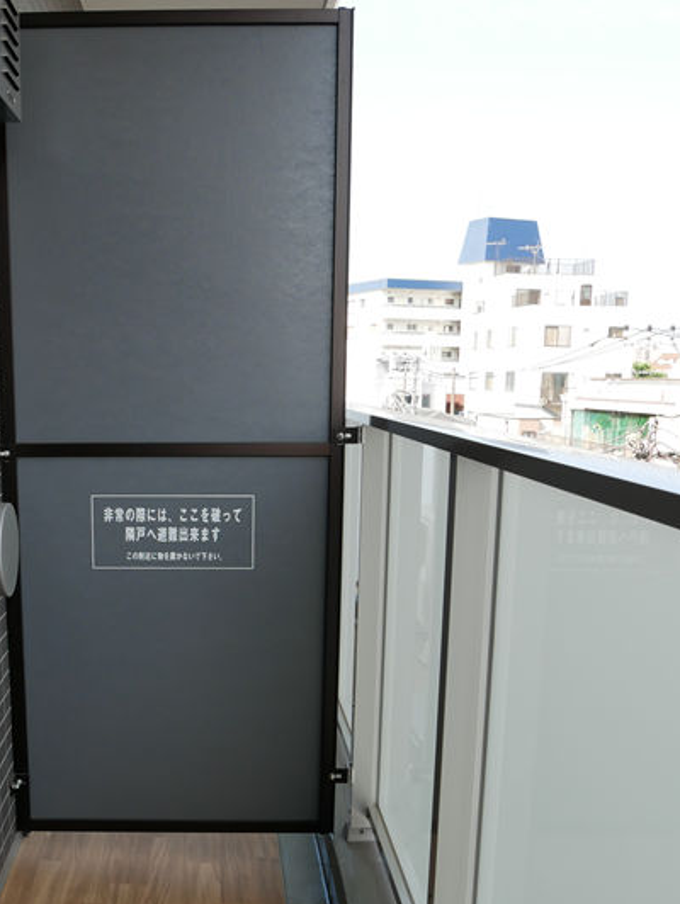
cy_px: 599
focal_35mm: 39
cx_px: 192
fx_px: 1020
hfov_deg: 36.2
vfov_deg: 47.1
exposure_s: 1/200
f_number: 5
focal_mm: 12
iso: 200
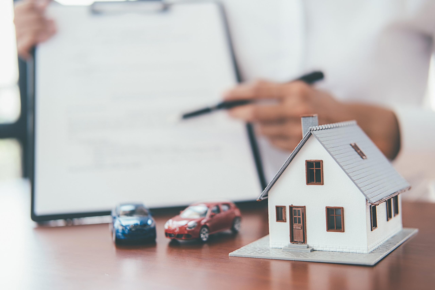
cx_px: 218
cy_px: 145
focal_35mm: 53
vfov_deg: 25.5
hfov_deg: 37.5
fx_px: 640
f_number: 2
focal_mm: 35
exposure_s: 1/250
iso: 160
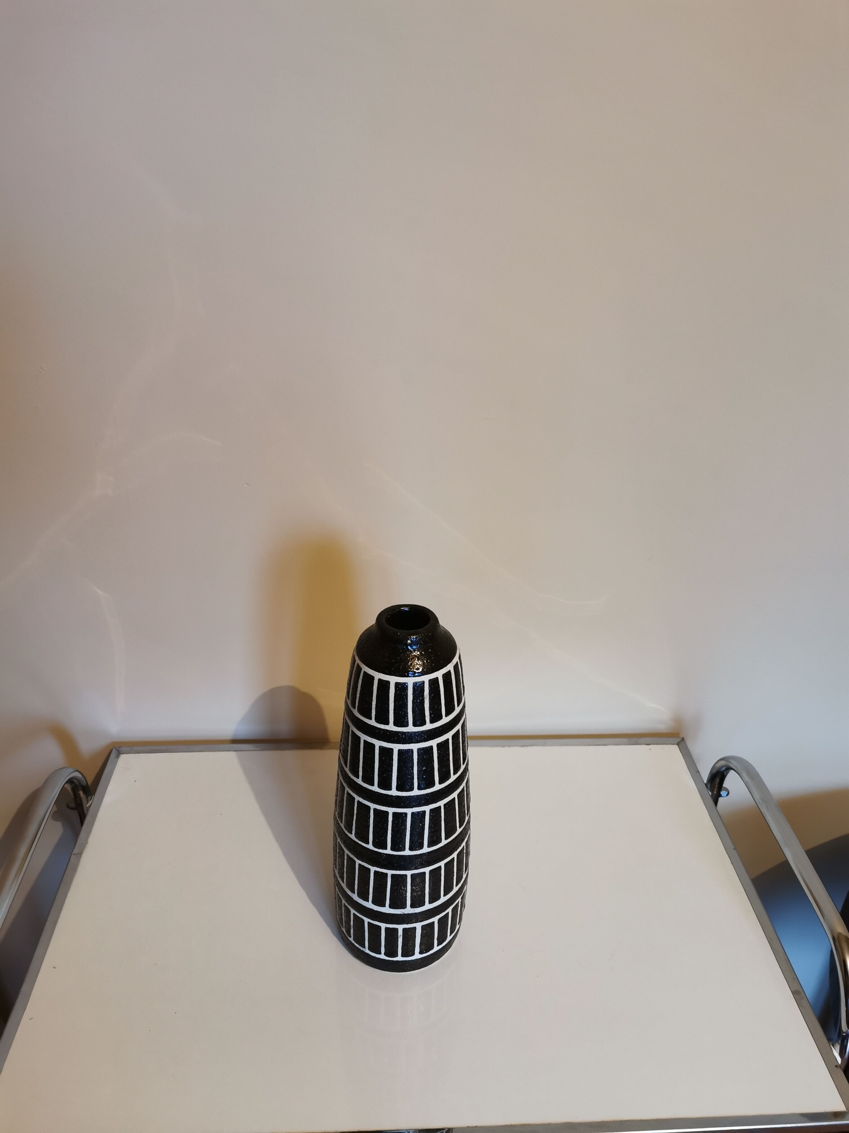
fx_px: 883
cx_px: 424
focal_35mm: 27
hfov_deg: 51.4
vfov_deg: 65.3
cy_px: 566
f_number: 1.6
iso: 320
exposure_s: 1/33.3
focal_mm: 5.56
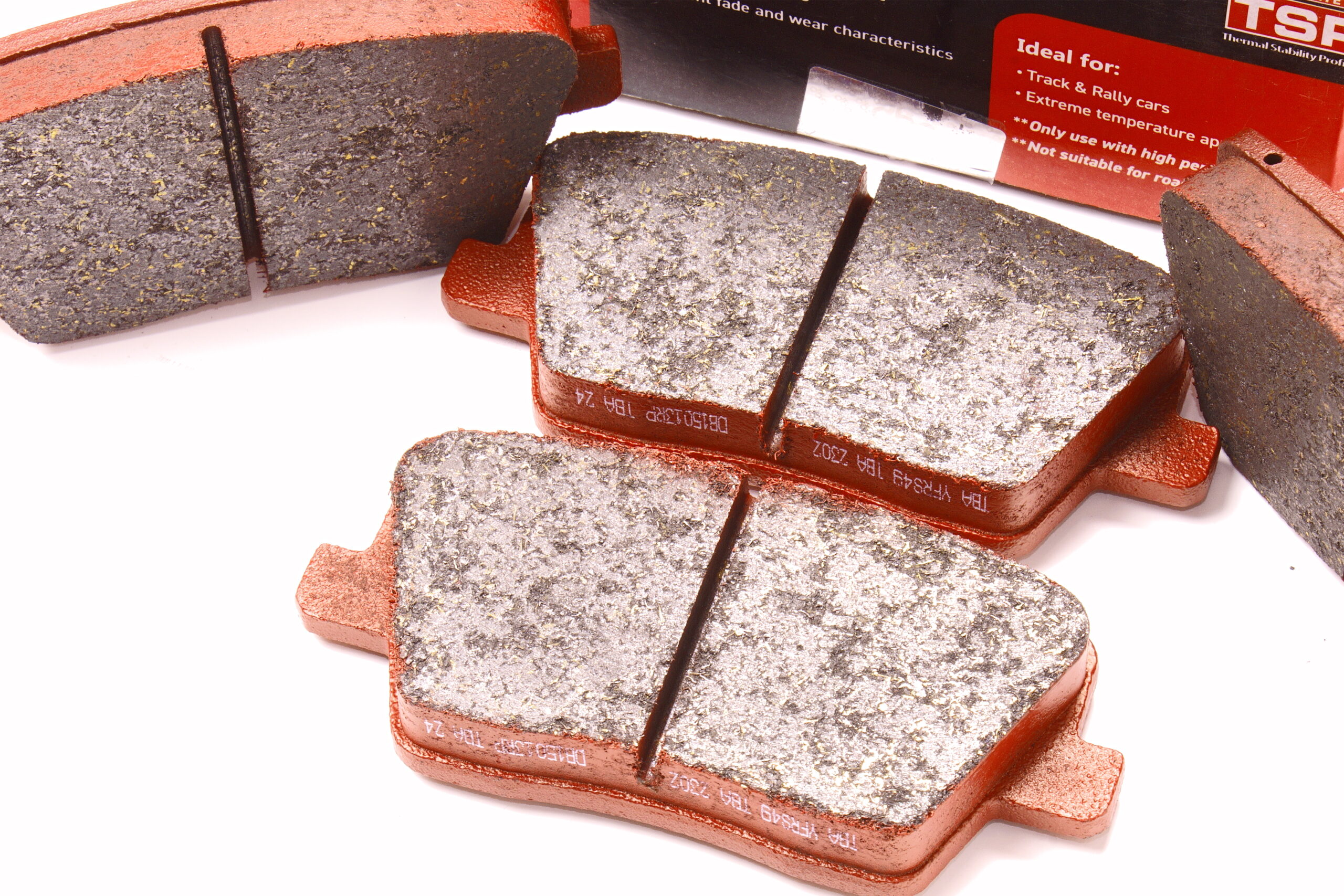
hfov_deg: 22.6
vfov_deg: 15.2
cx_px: 672
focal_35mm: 90
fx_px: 3360
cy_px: 448
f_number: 22
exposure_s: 1/125
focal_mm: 60
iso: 125
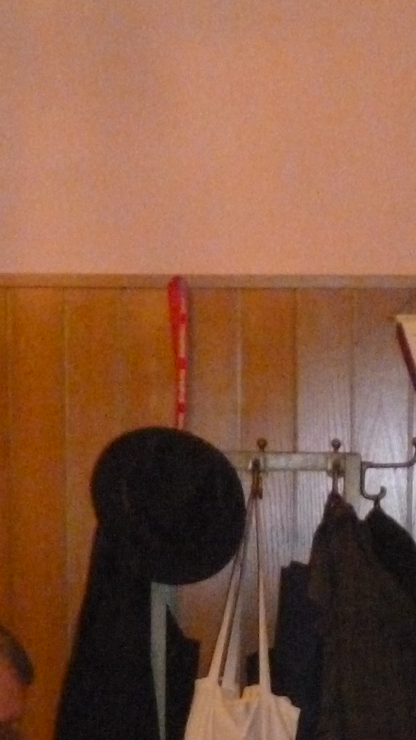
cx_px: 325
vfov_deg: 15.5
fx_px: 2531
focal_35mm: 129
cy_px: 1055
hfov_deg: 9.4
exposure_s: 1/60
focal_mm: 7.3
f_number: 3.7
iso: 1000
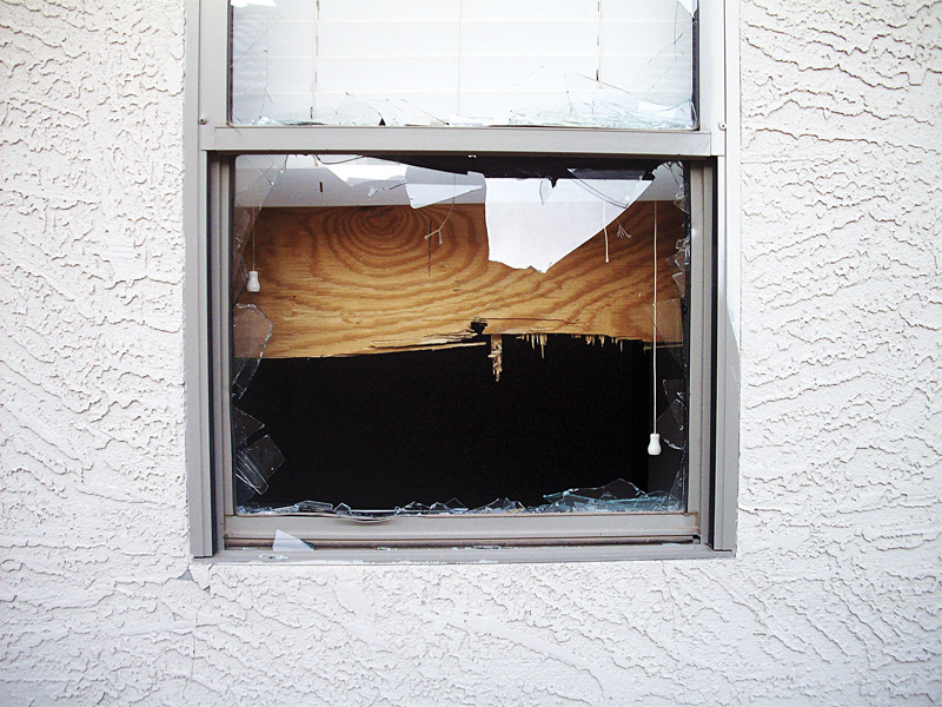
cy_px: 354
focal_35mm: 37
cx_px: 471
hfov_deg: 50.1
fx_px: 1007
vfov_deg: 38.7
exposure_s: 1/175
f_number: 2.8
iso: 80
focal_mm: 6.2
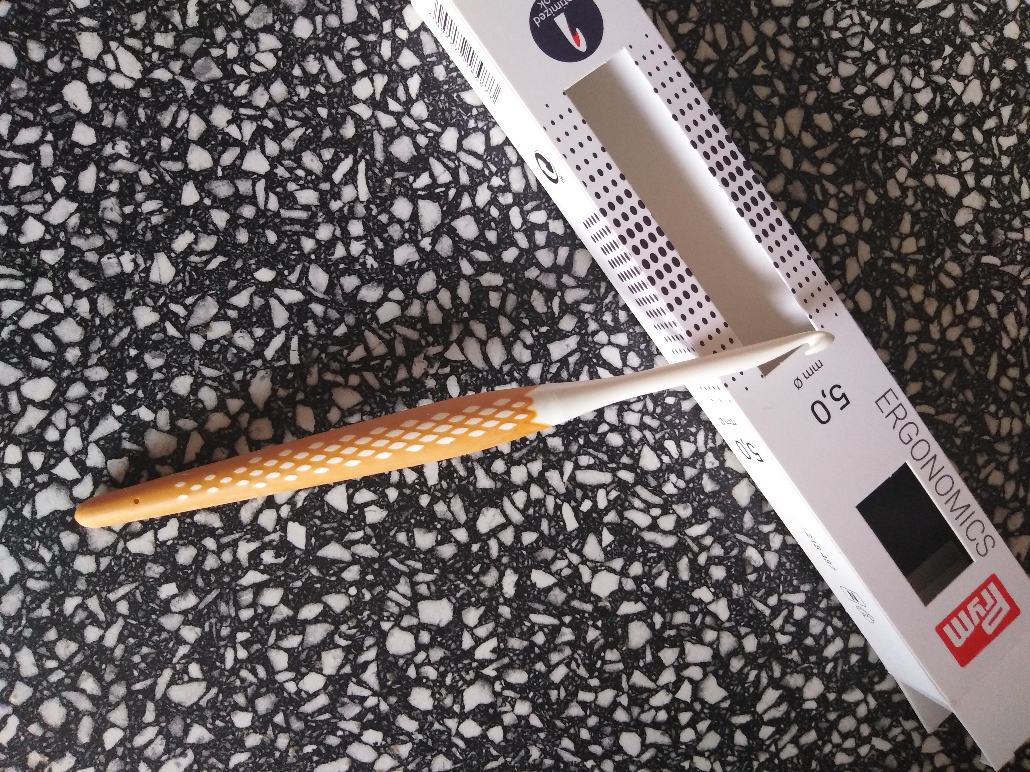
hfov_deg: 67.3
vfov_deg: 53.1
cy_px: 386
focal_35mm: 26
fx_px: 774
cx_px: 515
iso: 449
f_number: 2.2
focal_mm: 3.46
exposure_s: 1/33.3
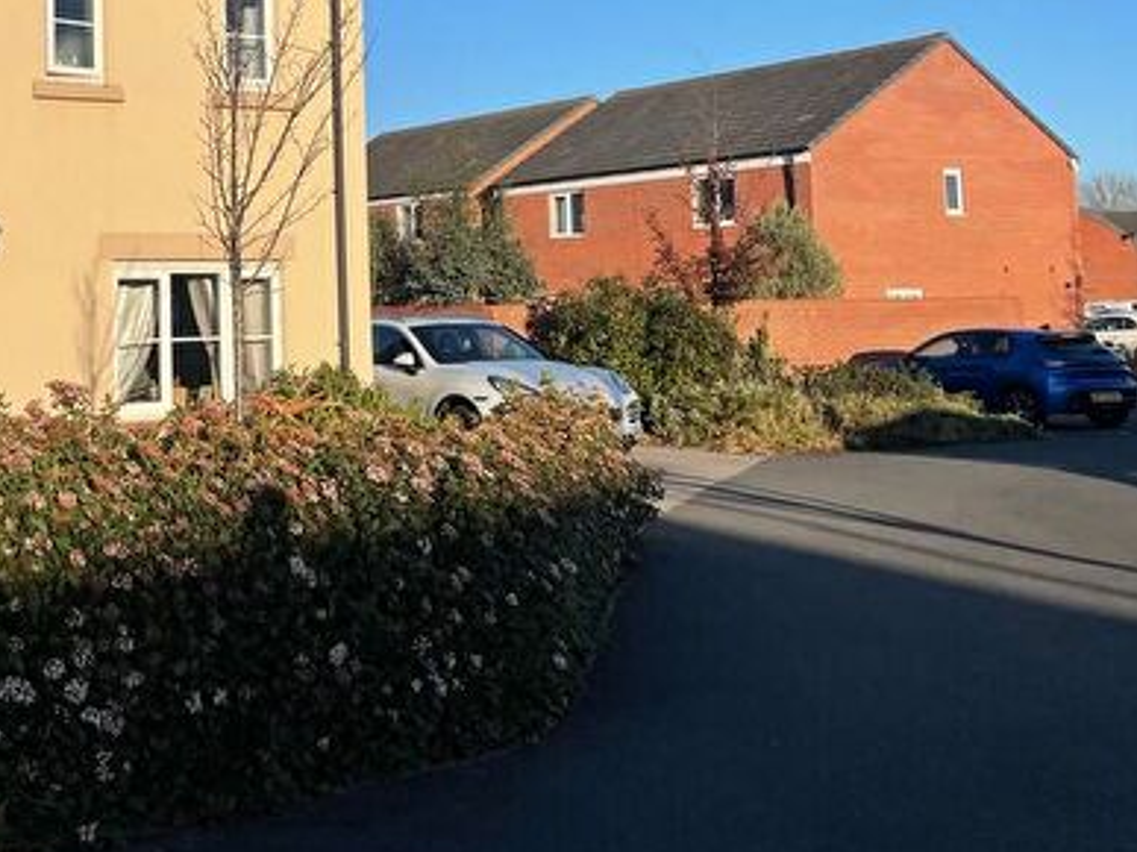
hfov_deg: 37.8
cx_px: 120
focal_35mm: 47
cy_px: 201
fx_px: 1543
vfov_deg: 30.3
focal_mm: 4.2
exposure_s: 1/4292
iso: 32
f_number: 1.6
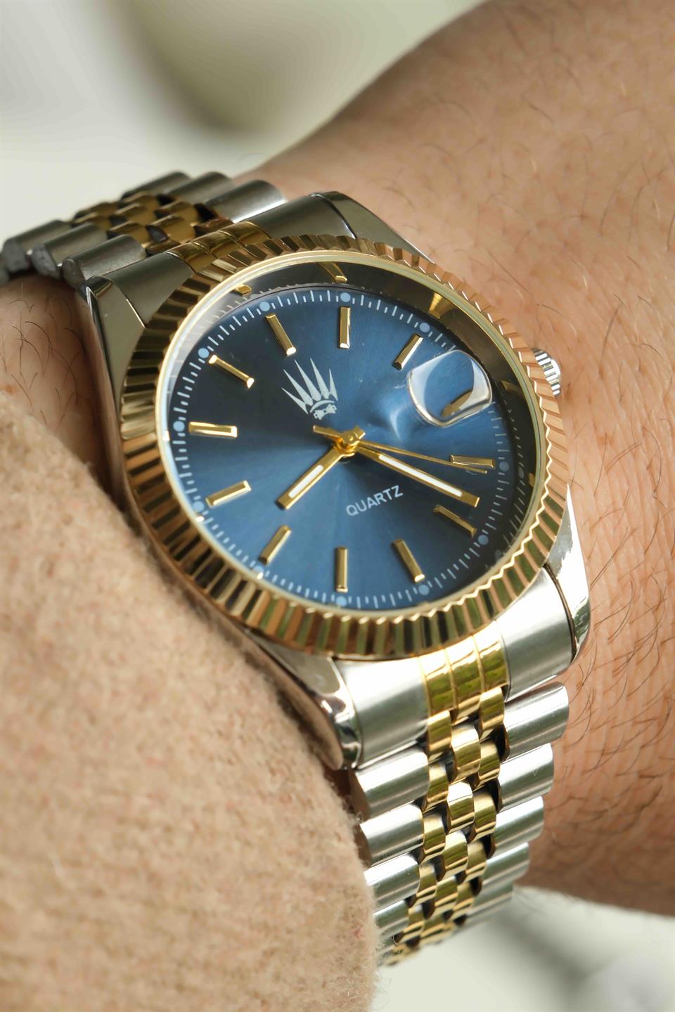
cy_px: 506
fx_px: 3375
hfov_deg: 11.4
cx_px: 338
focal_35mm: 120
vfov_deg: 17.1
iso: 250
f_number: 8
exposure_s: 1/40
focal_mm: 80
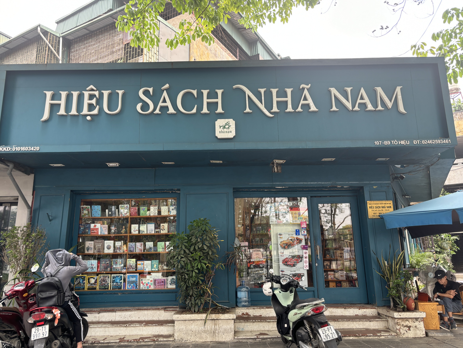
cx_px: 232
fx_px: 348
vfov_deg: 53.1
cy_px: 174
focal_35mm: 26
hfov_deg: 67.3
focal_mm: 5.96
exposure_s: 1/138
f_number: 1.6
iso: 40
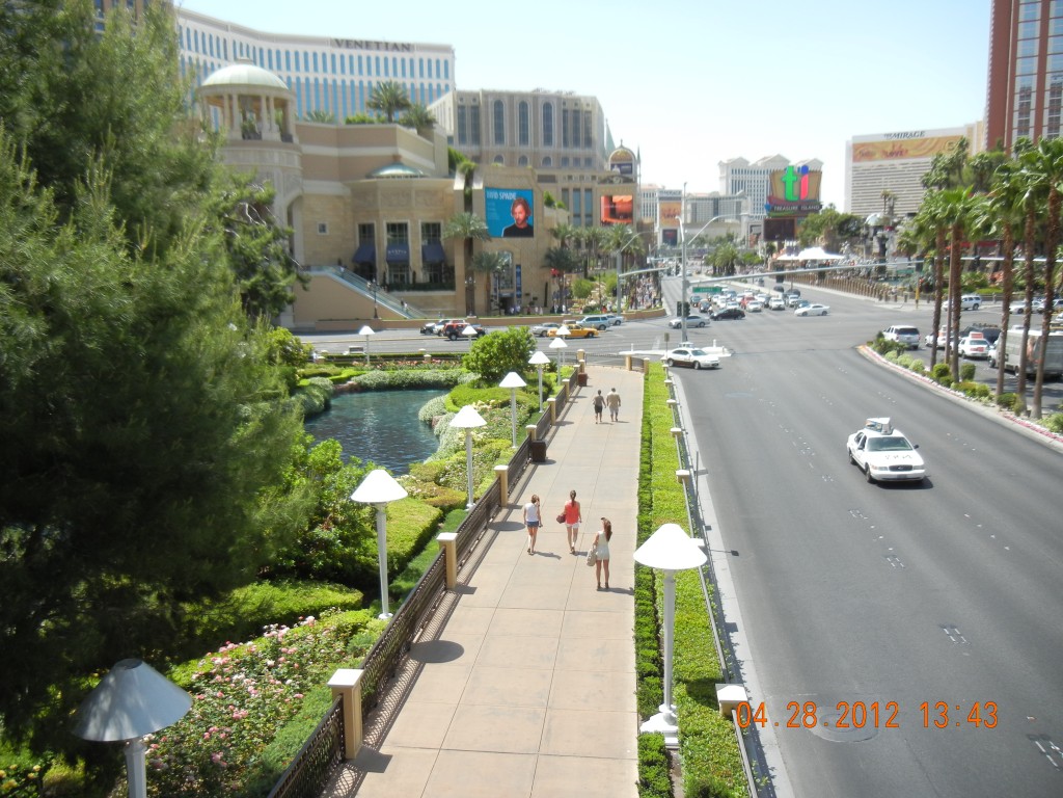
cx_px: 532
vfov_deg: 46.8
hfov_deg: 60.0
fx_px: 921
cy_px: 399
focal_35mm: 30
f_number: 3.5
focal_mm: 5.4
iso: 160
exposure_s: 1/793
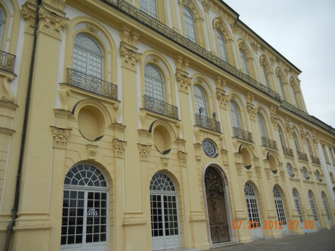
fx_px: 290
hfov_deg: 60.0
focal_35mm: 30
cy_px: 126
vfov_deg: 46.8
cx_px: 168
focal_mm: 5.4
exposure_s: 1/295
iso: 160
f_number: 7
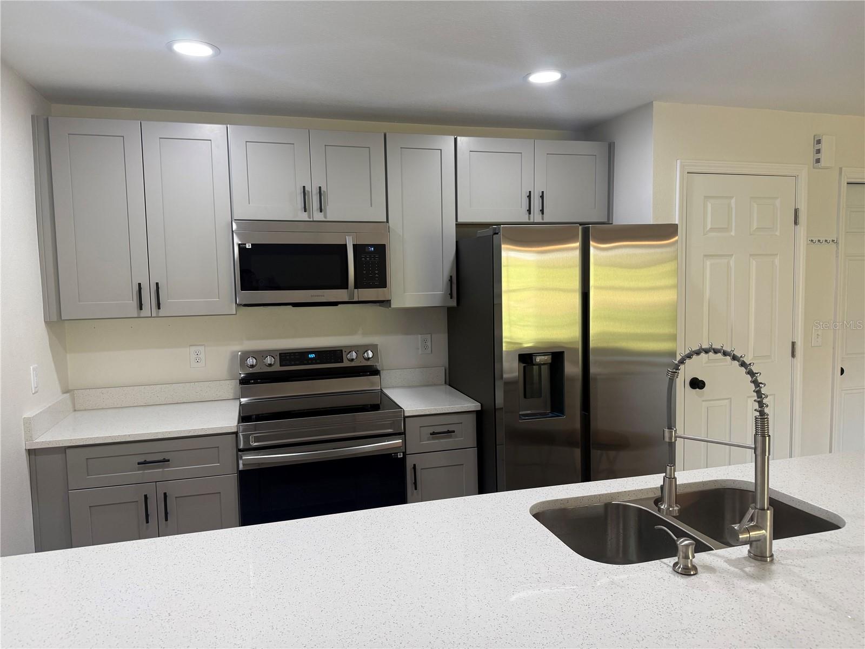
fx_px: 600
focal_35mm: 24
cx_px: 432
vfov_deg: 56.8
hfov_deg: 71.6
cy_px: 324
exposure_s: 1/120
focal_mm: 6.76
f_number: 1.78
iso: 125
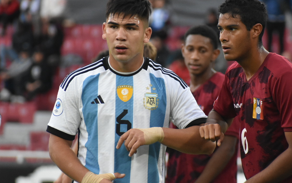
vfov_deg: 2.0
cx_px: 156
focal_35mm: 661
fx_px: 5261
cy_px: 83
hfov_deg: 3.2
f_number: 6.3
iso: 2200
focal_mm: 300
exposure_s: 1/1000
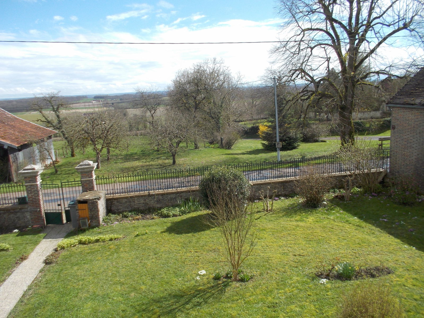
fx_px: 355
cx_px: 212
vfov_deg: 48.2
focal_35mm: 29
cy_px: 159
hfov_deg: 61.7
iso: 80
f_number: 3.3
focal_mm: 4.1
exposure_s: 1/500
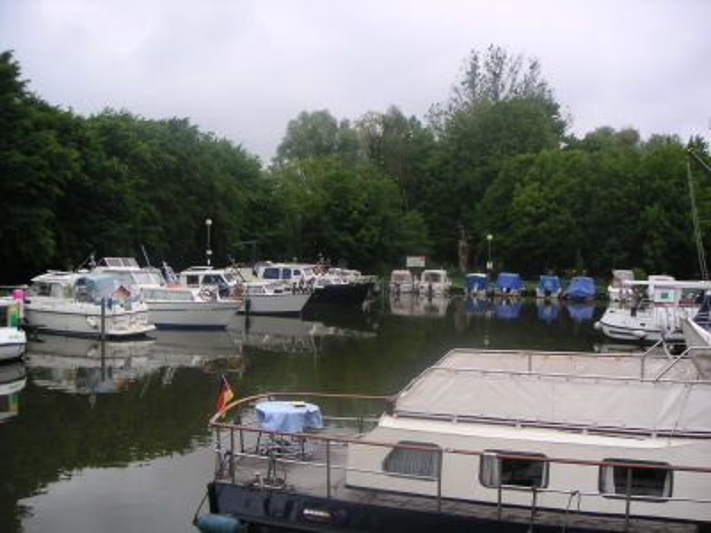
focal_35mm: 38
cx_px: 356
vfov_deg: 37.7
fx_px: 781
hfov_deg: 49.0
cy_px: 266
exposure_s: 1/250
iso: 50
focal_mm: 6
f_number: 2.8
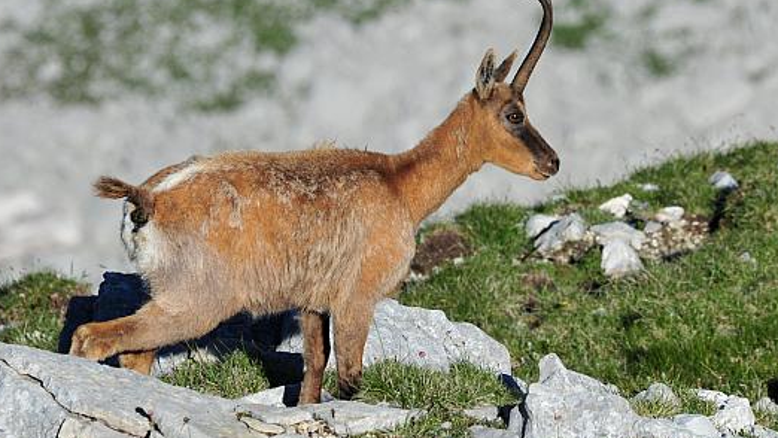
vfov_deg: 1.2
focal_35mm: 1002
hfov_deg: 2.2
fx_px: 20677
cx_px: 440
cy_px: 168
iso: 640
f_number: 14
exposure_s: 1/800
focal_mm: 500
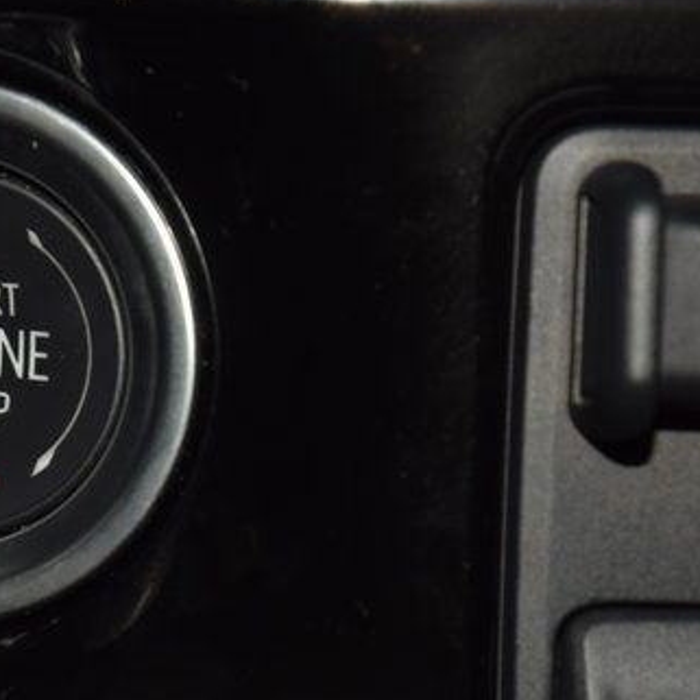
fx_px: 6520
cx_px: 358
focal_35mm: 285
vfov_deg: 6.1
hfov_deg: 6.1
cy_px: 472
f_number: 8
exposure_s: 1/125
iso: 100
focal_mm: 70
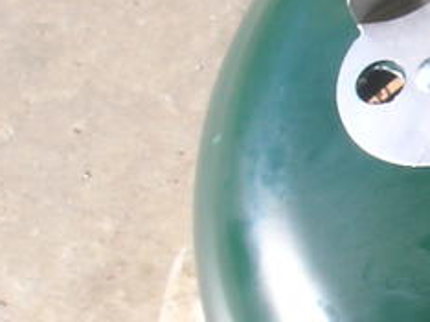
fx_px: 2581
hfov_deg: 9.1
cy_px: 176
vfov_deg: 7.1
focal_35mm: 208
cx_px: 742
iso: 60
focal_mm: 9
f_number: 5.7
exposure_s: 1/142
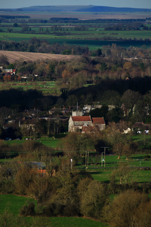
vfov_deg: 4.6
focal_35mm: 450
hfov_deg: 3.0
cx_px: 76
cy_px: 114
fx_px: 2845
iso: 200
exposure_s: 1/800
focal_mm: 300
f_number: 8
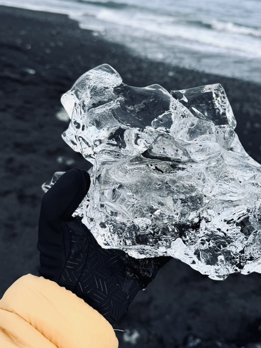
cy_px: 140
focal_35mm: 37
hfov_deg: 38.1
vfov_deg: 49.8
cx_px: 178
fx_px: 372
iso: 80
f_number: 1.78
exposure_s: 1/1767
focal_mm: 6.76
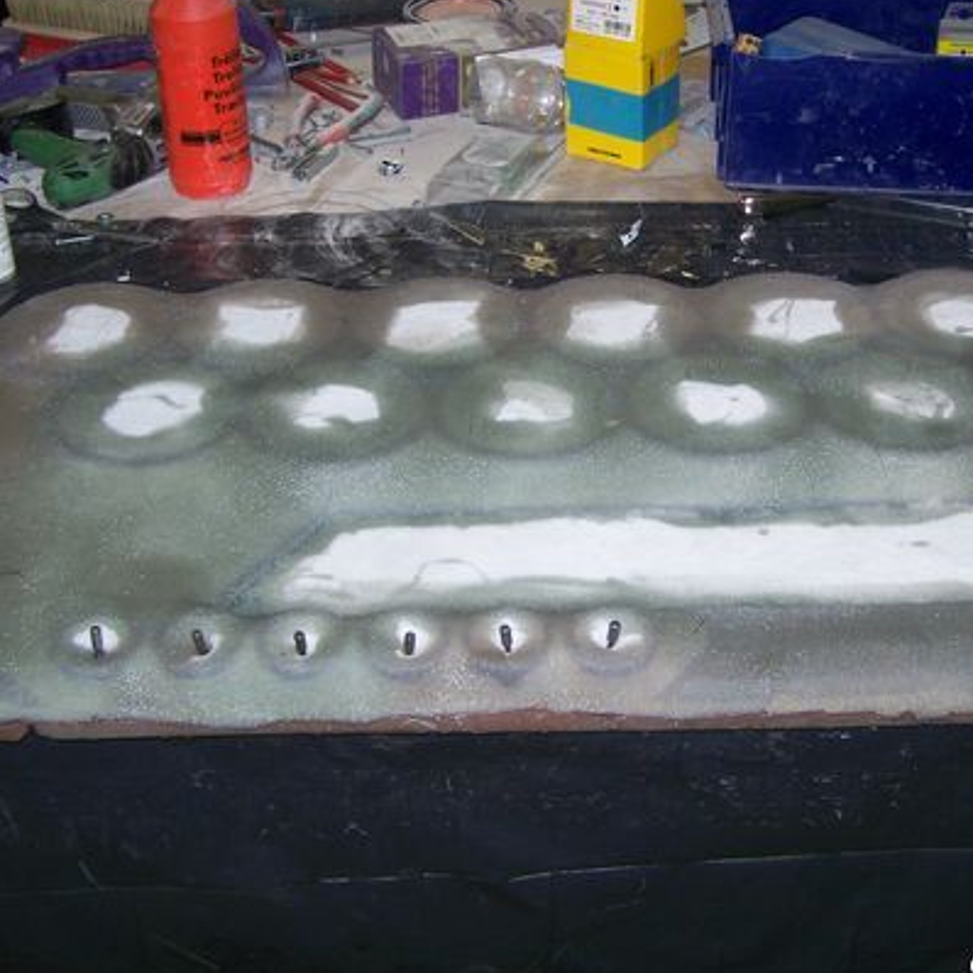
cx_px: 606
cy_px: 398
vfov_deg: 31.6
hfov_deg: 31.5
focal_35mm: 54
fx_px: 1717
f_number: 2.8
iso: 80
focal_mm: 6.3
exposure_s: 1/60
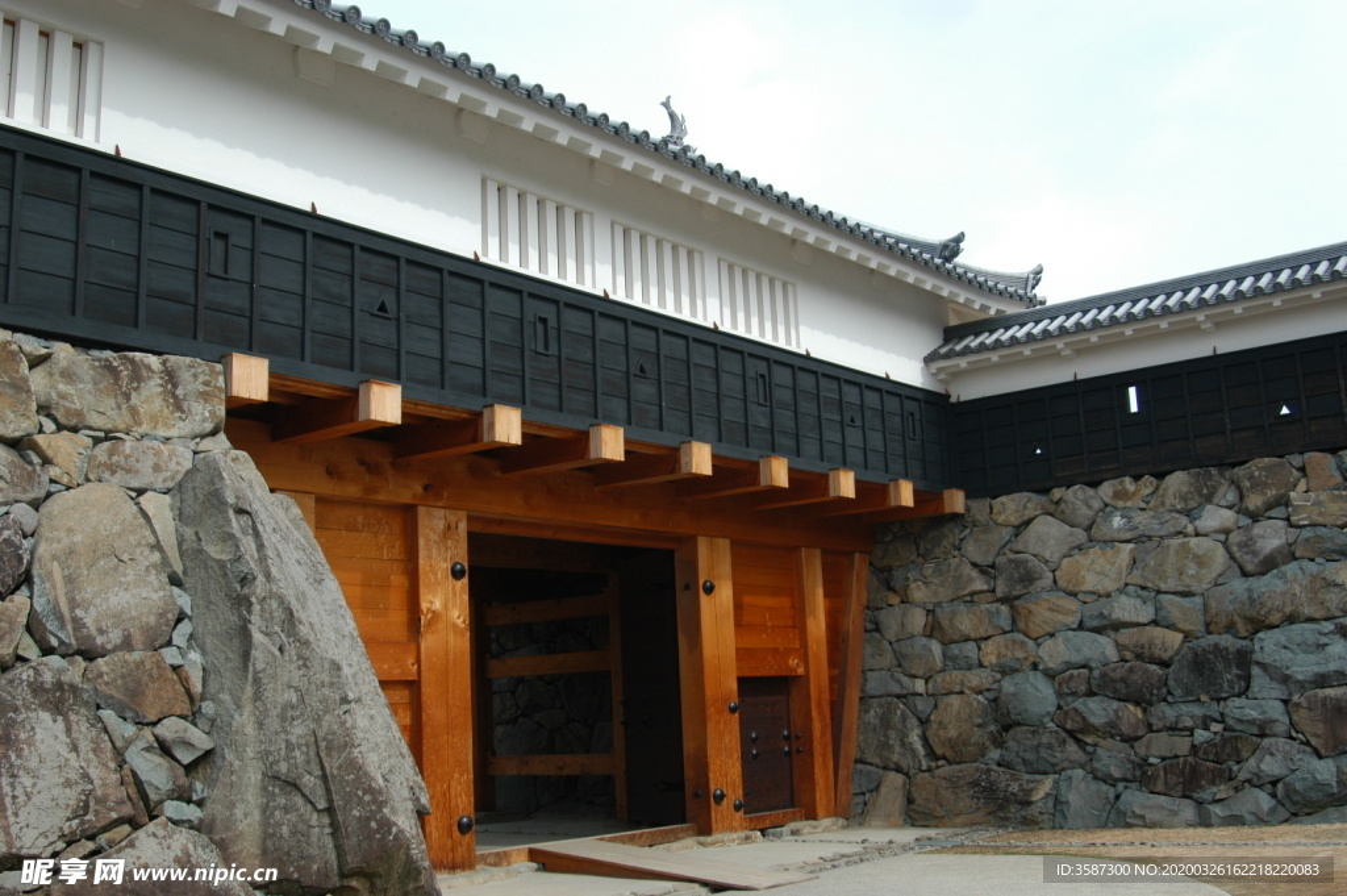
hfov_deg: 53.2
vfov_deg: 36.8
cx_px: 674
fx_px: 1346
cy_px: 448
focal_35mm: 36
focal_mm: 24
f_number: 5.6
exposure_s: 1/125
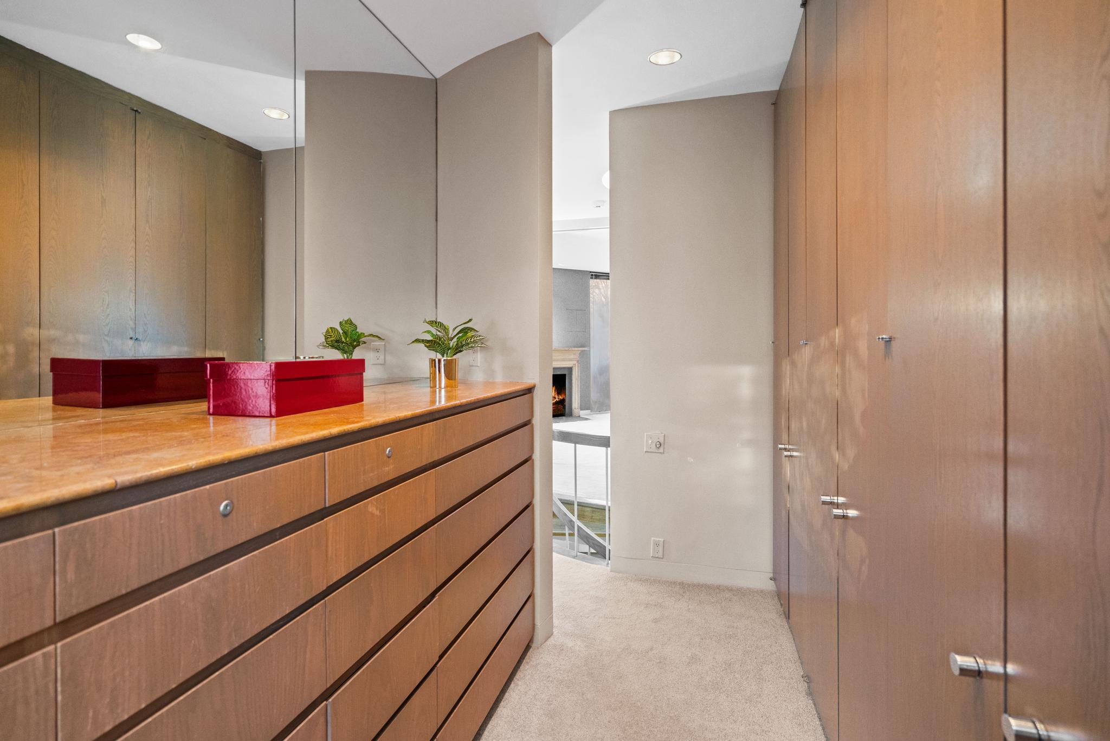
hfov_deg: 96.7
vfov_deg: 73.8
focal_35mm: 16
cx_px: 555
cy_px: 370
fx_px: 493
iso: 1600
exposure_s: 1/13
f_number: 4
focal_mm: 16
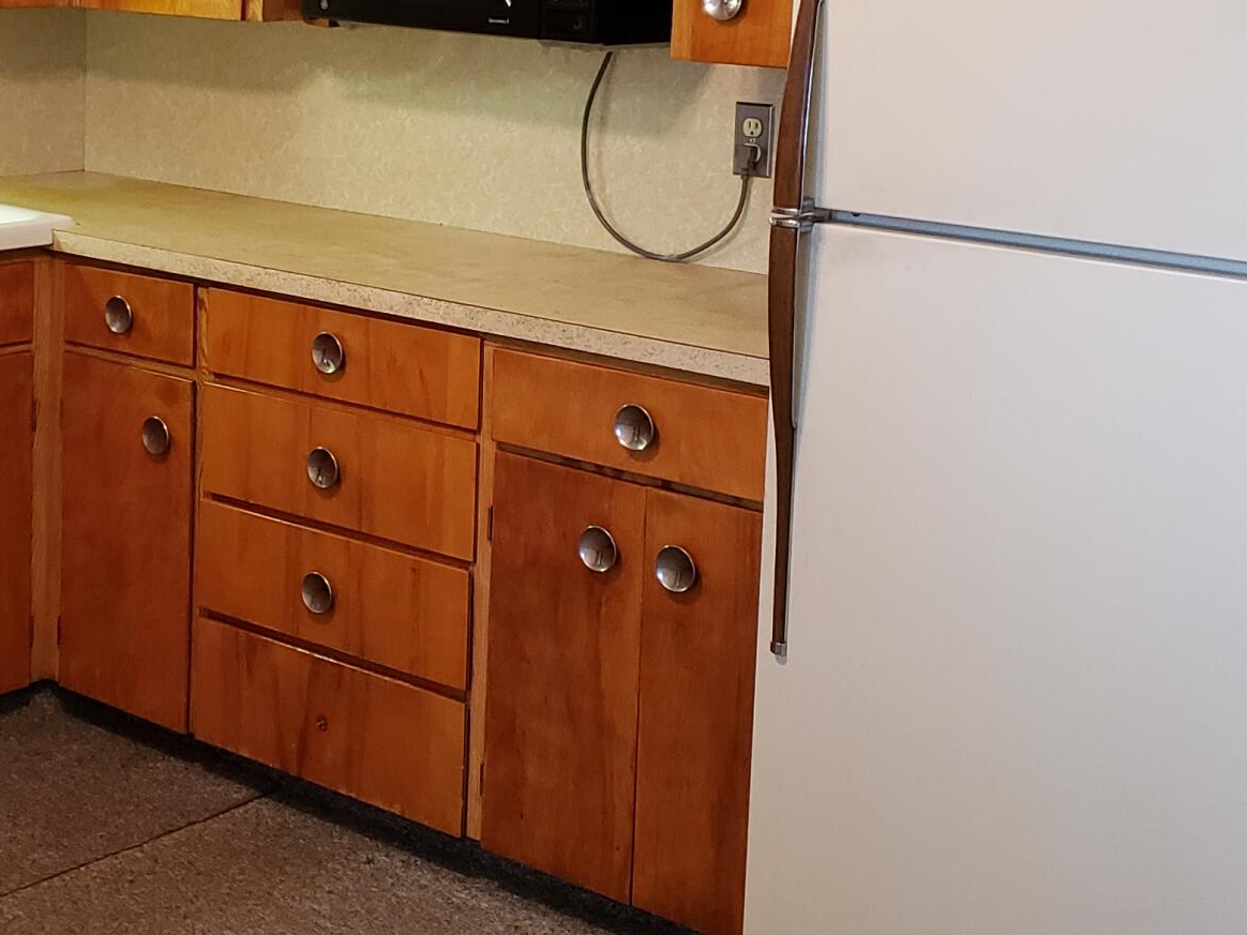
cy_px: 198
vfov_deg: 21.7
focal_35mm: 67
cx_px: 336
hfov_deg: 28.6
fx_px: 2414
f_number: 1.5
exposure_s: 1/60
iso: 250
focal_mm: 4.3
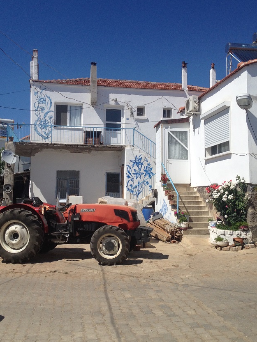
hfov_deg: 34.4
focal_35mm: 42
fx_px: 416
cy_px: 164
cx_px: 123
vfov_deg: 44.8
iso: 50
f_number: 2.4
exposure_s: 1/3247
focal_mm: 4.28
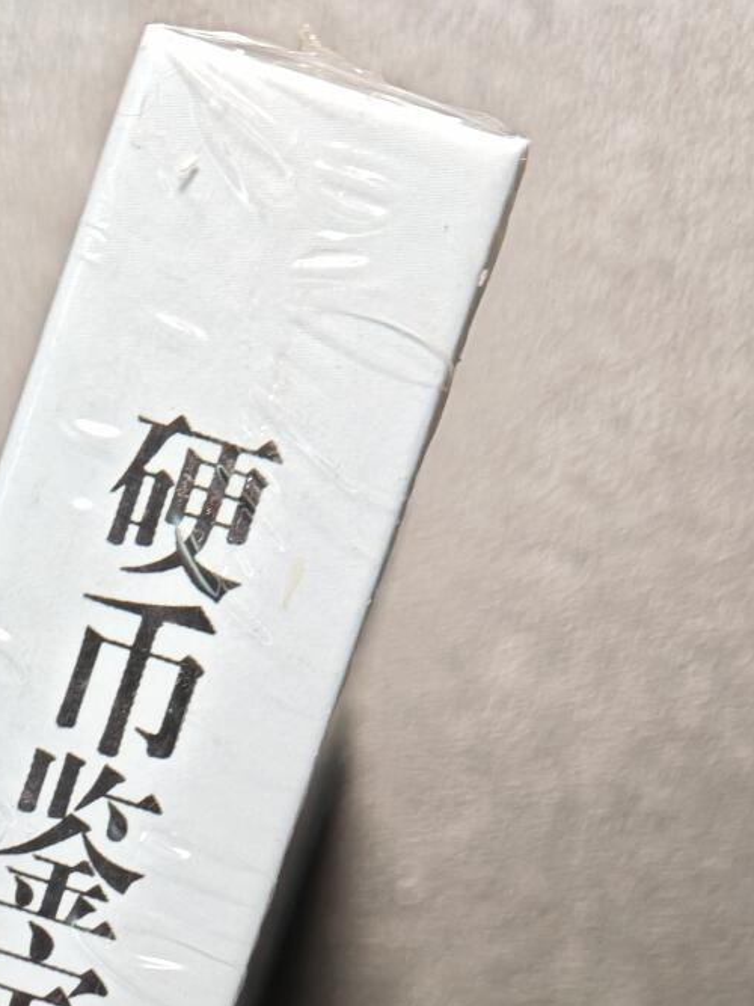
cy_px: 1354
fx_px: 4706
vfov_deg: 11.8
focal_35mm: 162
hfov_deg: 9.1
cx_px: -84
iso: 320
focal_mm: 9
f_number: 2
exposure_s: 1/50
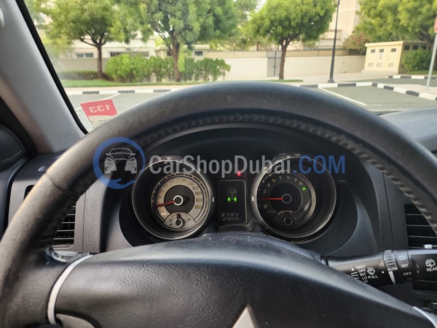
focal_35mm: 23
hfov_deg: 73.9
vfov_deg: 58.9
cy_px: 164
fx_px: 290
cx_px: 218
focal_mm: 6.4
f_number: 1.8
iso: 160
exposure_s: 1/180
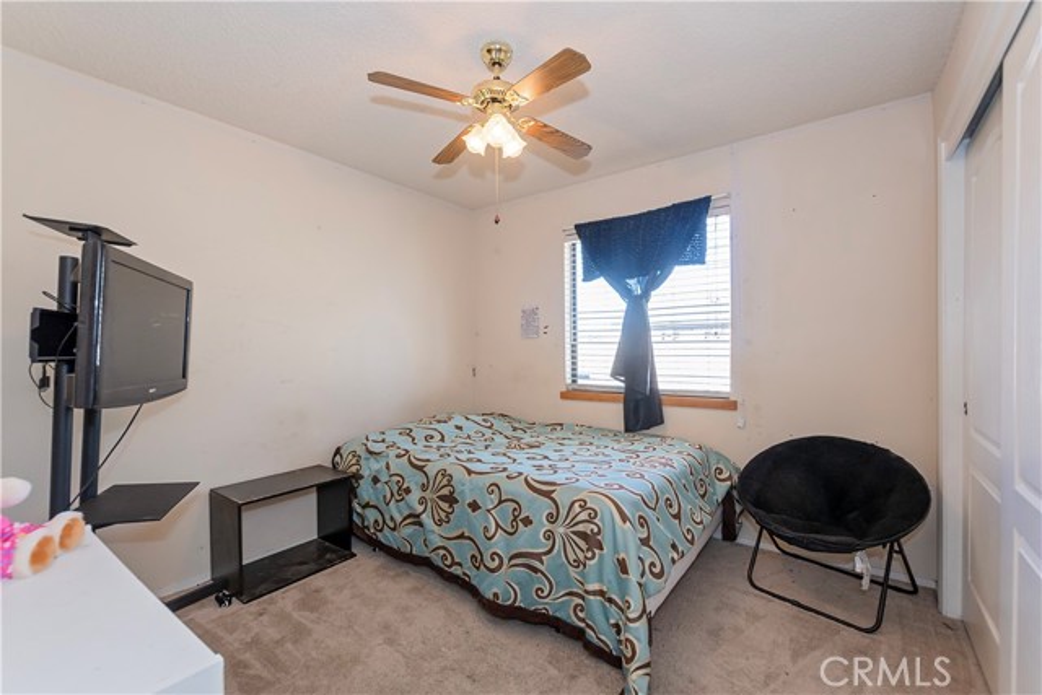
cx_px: 521
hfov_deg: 100.4
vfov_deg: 77.4
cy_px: 348
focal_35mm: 15
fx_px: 434
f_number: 5.6
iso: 400
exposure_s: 1/100
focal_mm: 10
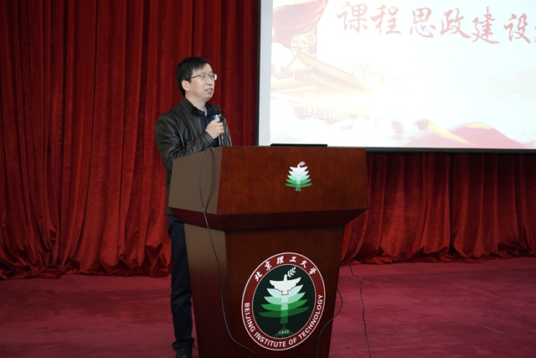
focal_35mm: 49
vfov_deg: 27.5
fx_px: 730
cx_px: 268
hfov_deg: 40.3
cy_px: 179
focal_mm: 49
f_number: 4
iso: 1250
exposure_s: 1/60
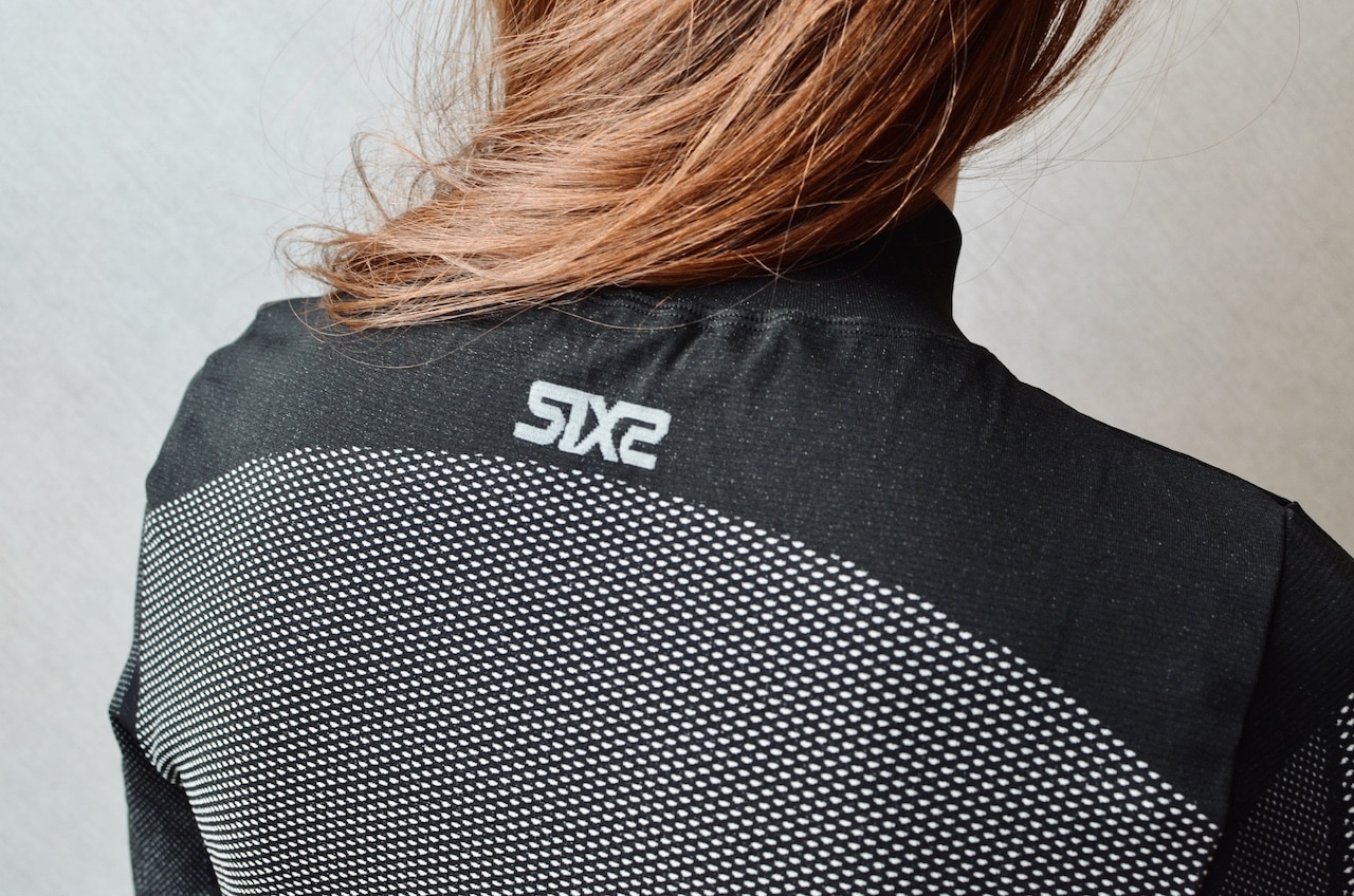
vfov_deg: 25.6
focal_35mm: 52
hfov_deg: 37.9
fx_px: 1971
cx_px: 677
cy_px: 448
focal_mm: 35
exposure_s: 1/60
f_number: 5.6
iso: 800
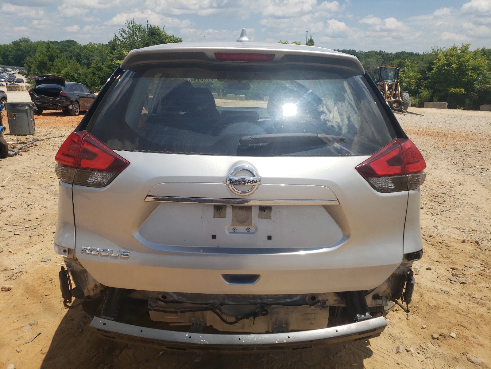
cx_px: 246
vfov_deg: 53.1
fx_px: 369
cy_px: 184
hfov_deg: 67.3
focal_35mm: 26
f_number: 1.5
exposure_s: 1/5000
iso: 50
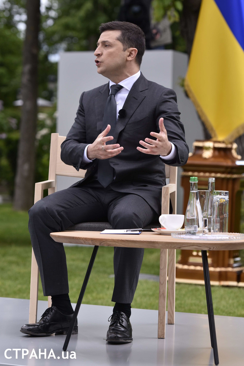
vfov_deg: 12.4
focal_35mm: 165
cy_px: 183
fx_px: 1676
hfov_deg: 8.3
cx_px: 122
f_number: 4.5
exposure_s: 1/1000
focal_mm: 110
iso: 200
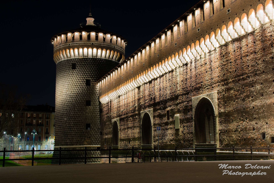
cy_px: 92
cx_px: 137
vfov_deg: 30.8
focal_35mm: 44
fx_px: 331
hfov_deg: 45.0
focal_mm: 29
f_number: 10
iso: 100
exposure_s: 20
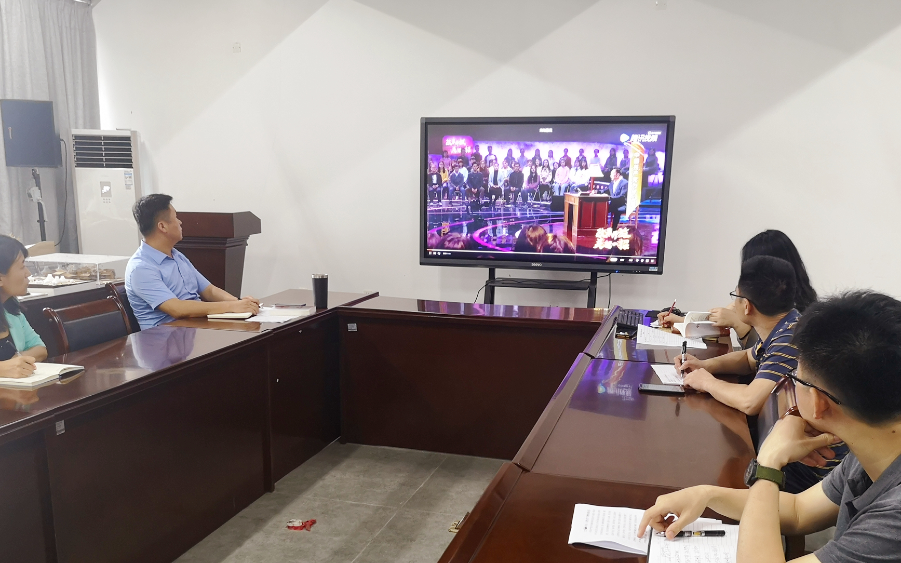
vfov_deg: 37.8
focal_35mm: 33
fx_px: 810
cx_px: 436
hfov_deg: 58.1
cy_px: 384
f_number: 1.8
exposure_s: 1/33.3
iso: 250
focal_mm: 3.95
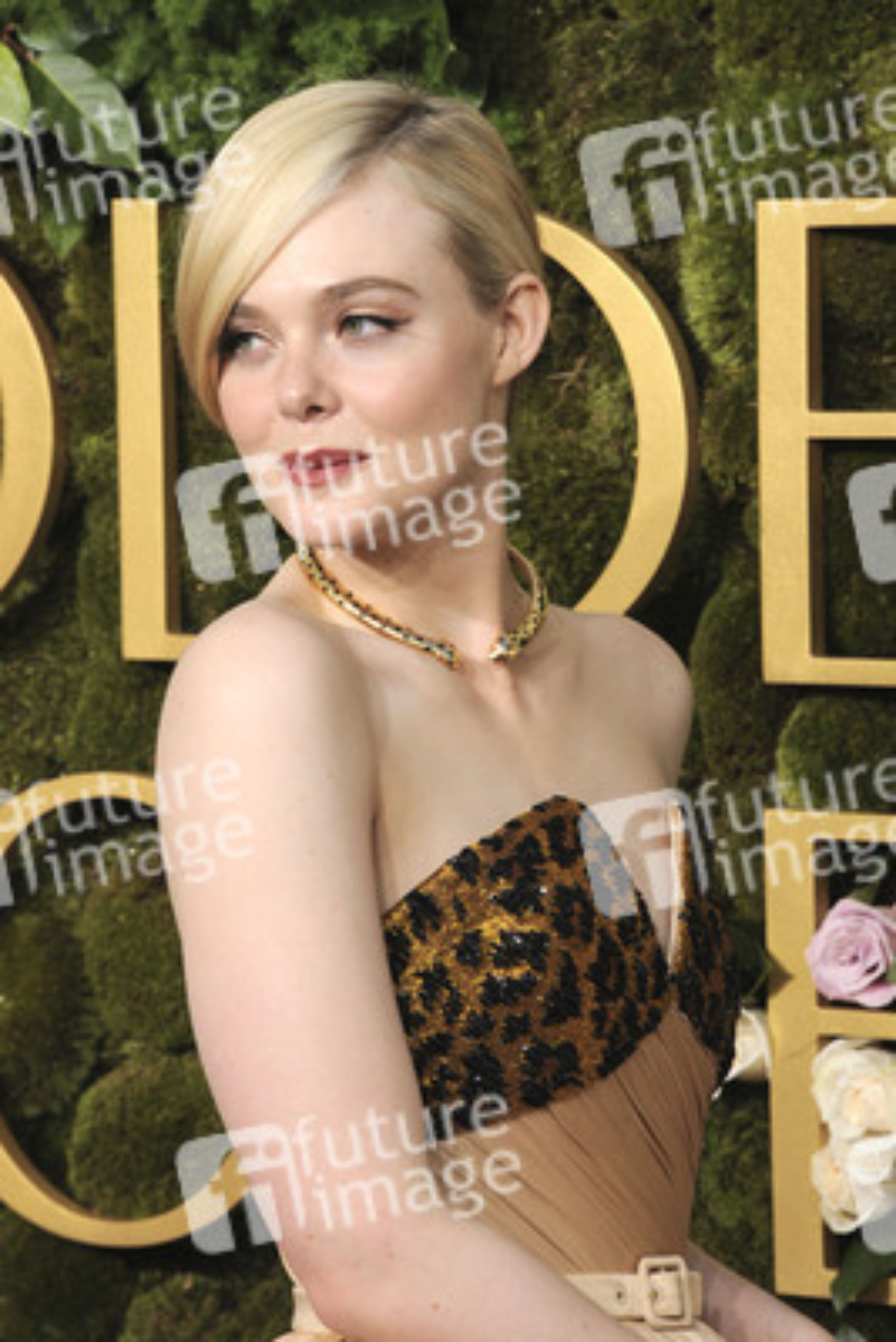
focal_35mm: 200
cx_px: 448
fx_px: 7460
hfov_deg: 6.9
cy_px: 671
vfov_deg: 10.3
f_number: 13
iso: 800
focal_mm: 200
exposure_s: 1/250
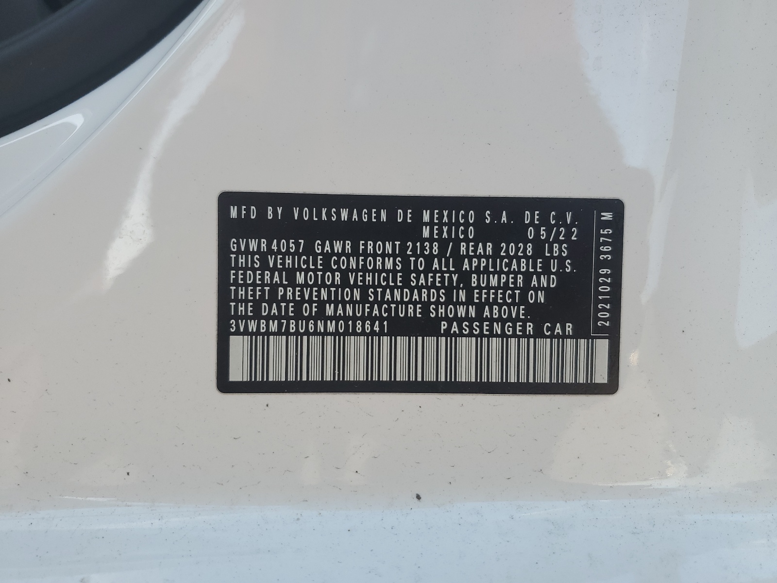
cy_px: 292
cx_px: 388
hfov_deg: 67.3
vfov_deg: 53.1
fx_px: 584
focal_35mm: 26
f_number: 1.5
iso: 50
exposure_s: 1/156
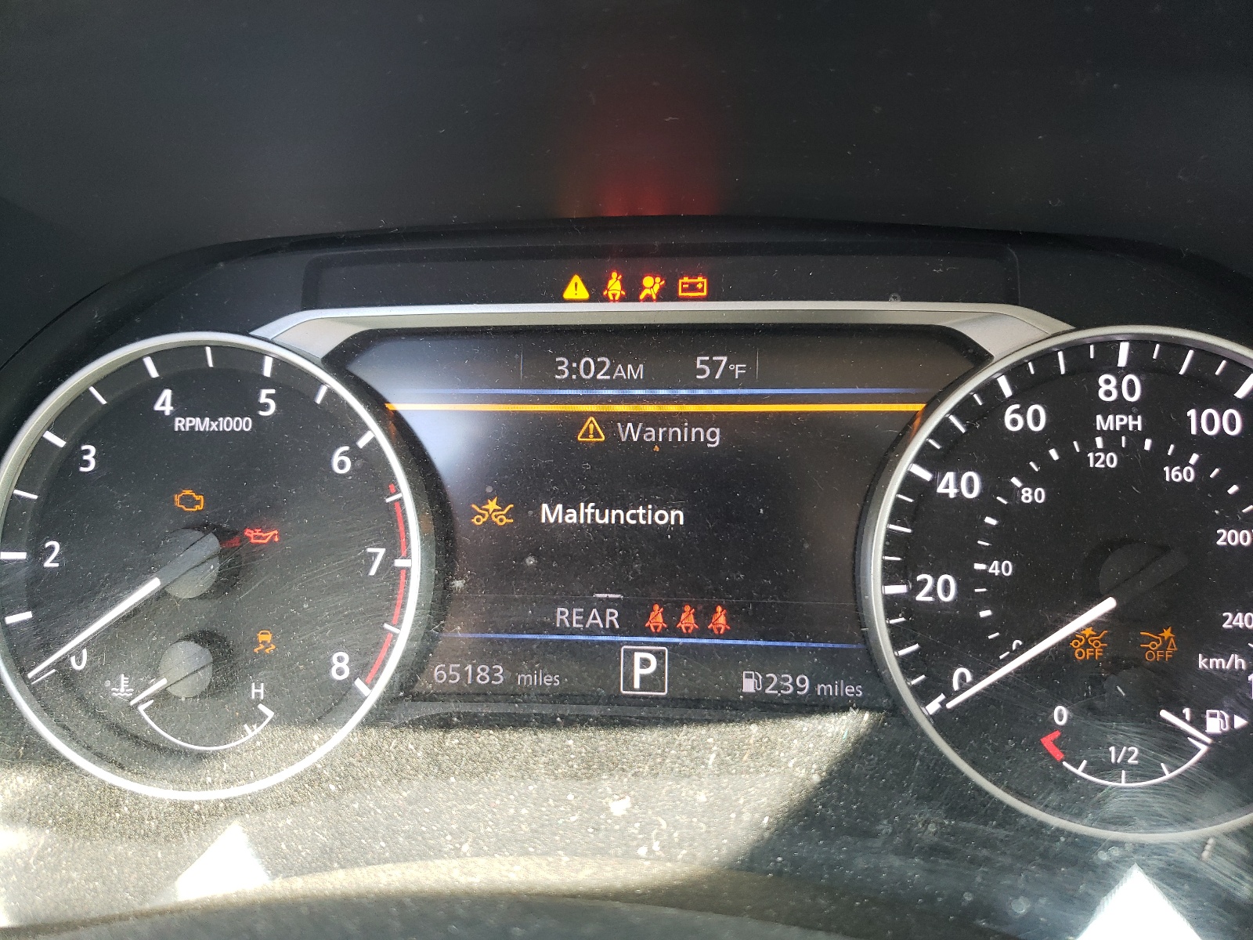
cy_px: 470
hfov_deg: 67.3
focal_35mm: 26
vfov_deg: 53.1
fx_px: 941
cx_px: 626
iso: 97
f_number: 1.5
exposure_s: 1/50
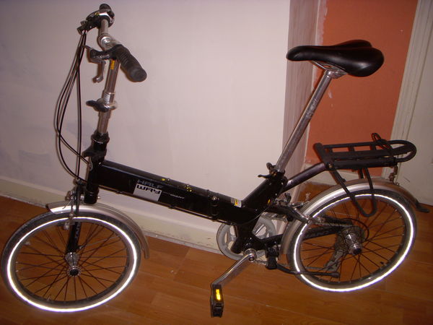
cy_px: 162
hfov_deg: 49.0
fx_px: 475
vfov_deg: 37.7
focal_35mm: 38
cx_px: 216
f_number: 3.3
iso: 125
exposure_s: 1/40
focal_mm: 6.3
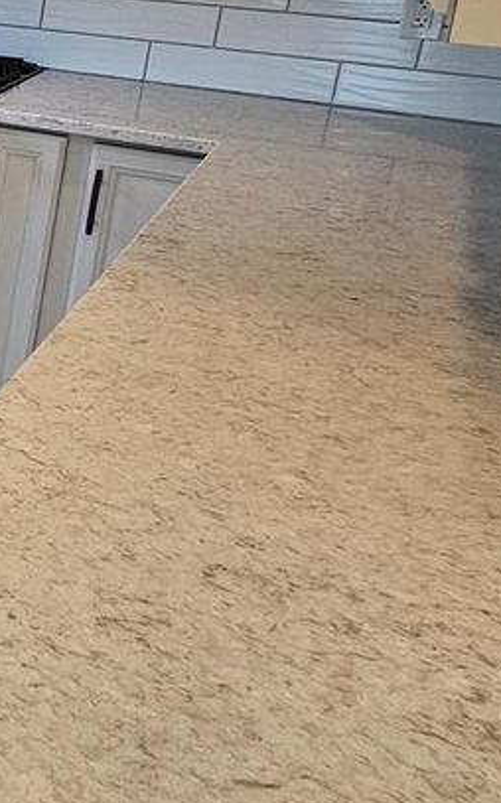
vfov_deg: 37.7
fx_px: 1137
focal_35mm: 52
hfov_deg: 17.0
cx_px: -544
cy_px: 183
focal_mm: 2.2
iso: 100
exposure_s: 1/60
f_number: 2.2
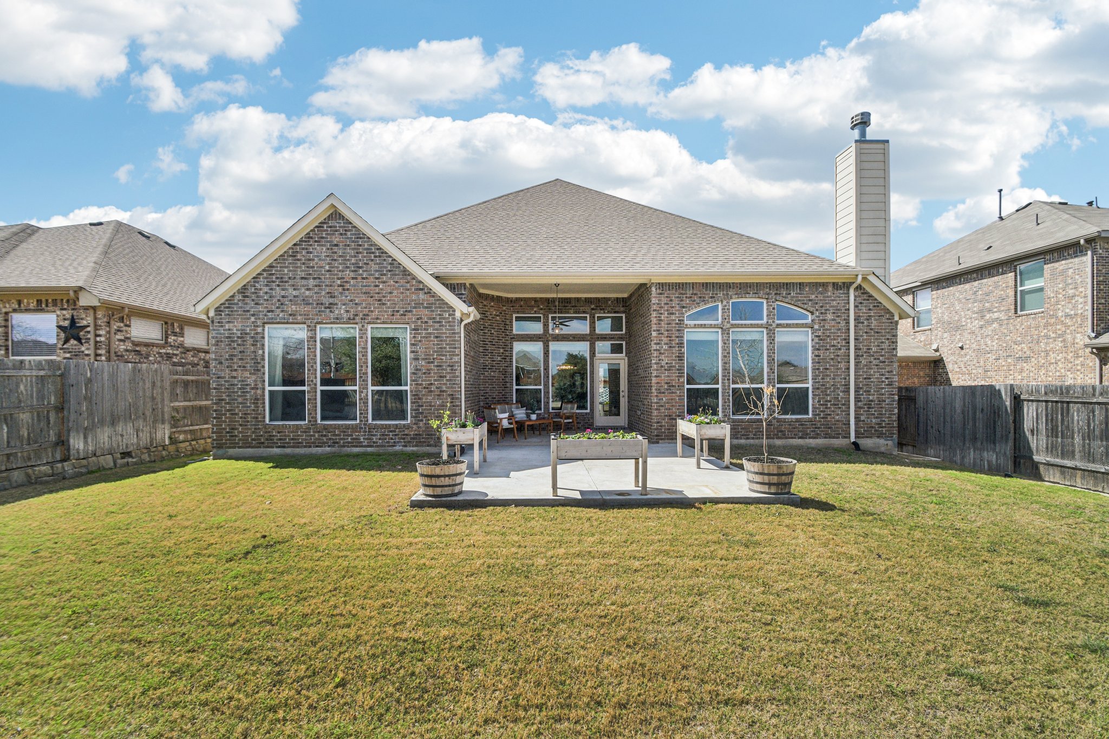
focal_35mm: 15
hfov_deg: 100.4
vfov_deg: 77.3
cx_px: 554
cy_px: 370
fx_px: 462
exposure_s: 1/800
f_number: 8
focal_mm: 10
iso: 400
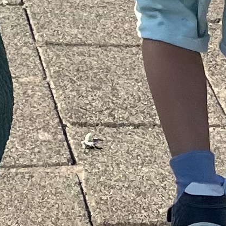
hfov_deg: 7.8
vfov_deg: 7.5
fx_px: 1632
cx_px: -42
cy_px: -281
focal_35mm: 221
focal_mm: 5.1
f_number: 1.6
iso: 50
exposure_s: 1/2755
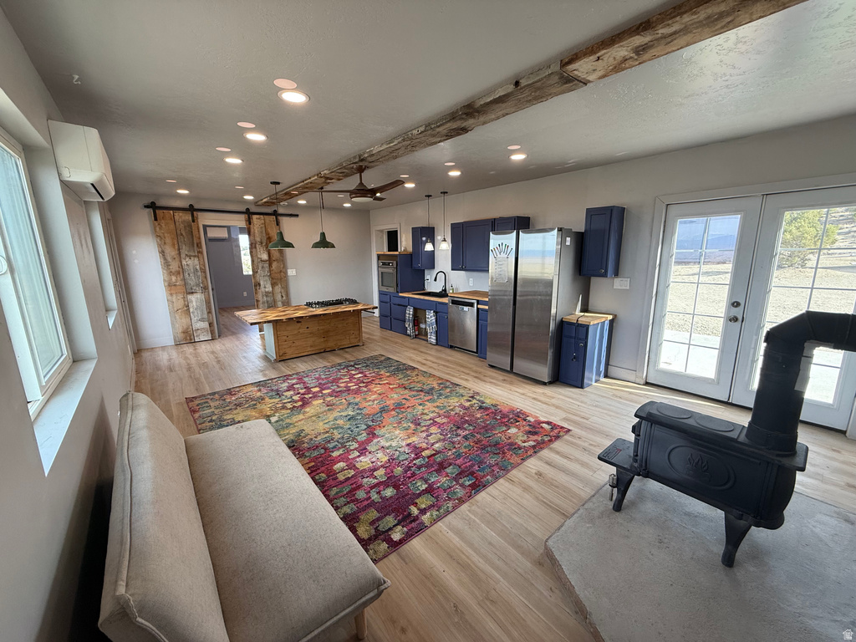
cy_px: 321
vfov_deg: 85.7
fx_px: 346
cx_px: 428
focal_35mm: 14
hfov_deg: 102.1
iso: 125
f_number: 2.2
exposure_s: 1/120
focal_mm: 2.22
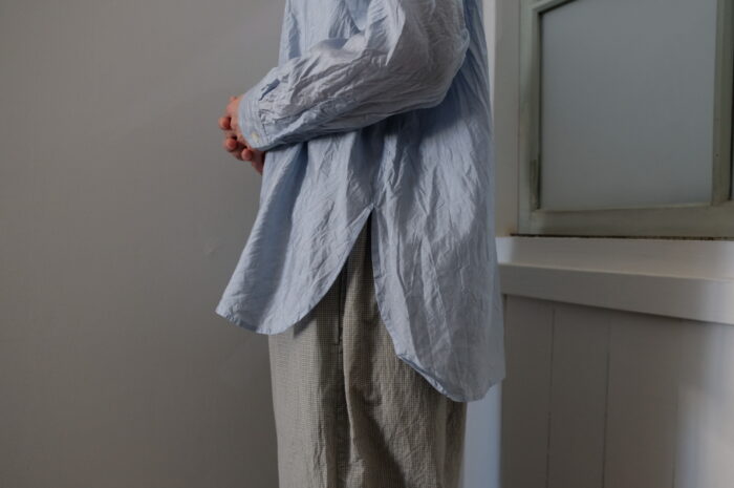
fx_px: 550
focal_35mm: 27
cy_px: 244
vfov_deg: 47.8
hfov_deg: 67.4
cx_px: 367
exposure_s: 1/125
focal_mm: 18
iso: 1600
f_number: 4
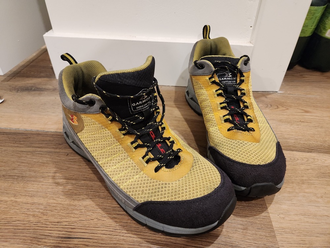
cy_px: 124
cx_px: 165
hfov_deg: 73.9
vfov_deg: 58.9
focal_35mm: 23
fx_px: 219
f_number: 1.8
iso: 800
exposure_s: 1/120
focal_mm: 5.4
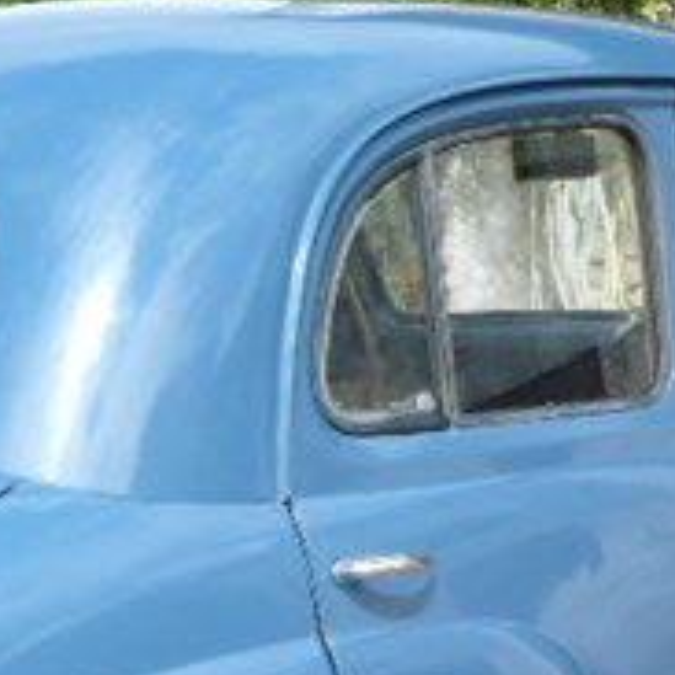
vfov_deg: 15.6
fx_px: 2383
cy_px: 782
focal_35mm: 108
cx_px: 159
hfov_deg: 16.0
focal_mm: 5.8
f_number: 2.8
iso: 100
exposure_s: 1/800
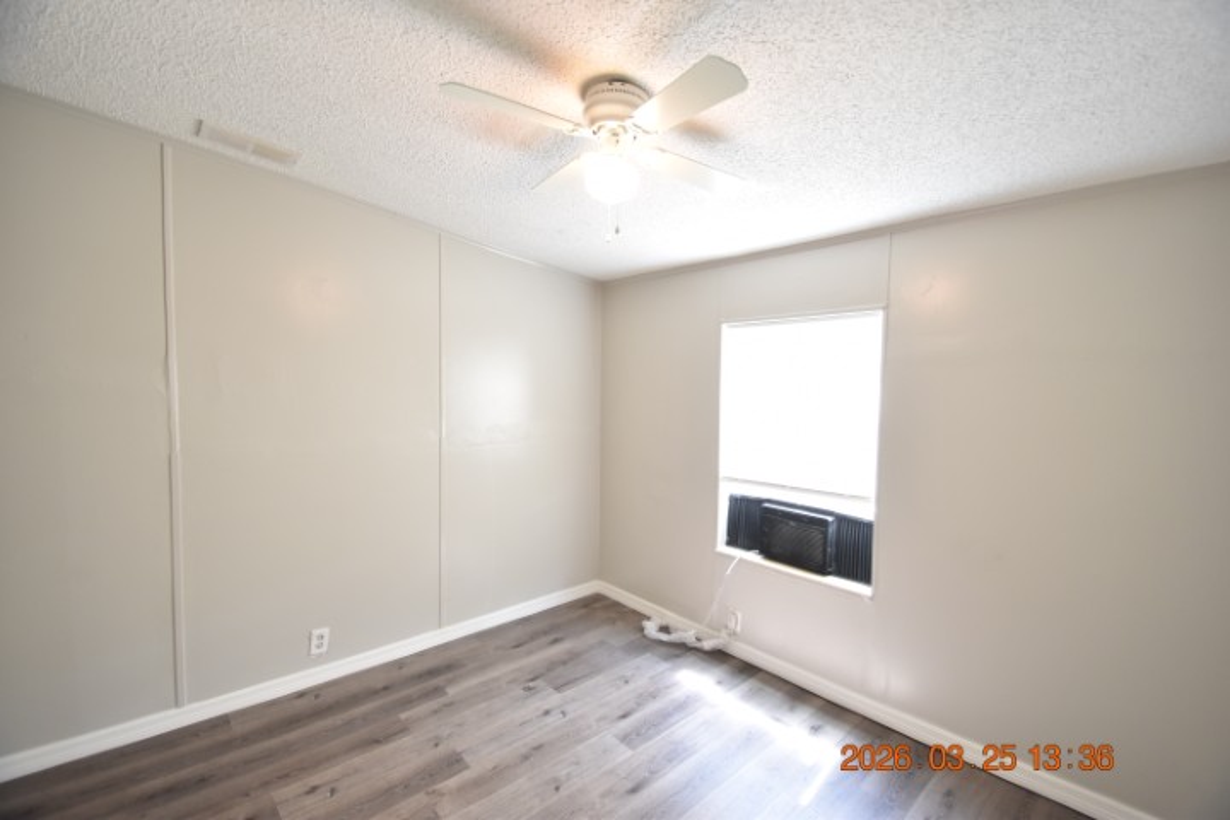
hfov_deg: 100.4
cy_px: 410
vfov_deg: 77.3
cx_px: 615
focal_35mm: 15
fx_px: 512
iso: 800
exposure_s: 1/60
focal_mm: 10
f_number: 3.5
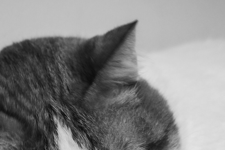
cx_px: 71
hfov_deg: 13.1
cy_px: 125
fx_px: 981
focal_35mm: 157
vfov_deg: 8.7
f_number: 6.3
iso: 4000
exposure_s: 1/20
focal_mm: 65
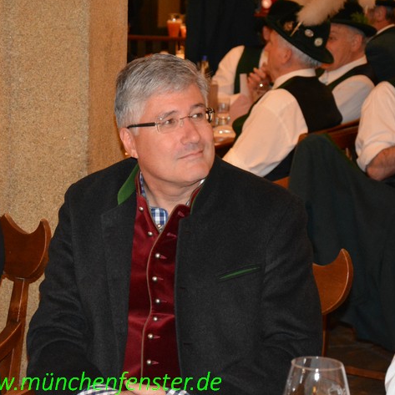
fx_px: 1614
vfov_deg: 14.0
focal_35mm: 125
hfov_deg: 13.9
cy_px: 177
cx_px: 91
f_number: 5
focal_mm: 58
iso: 3200
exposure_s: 1/60
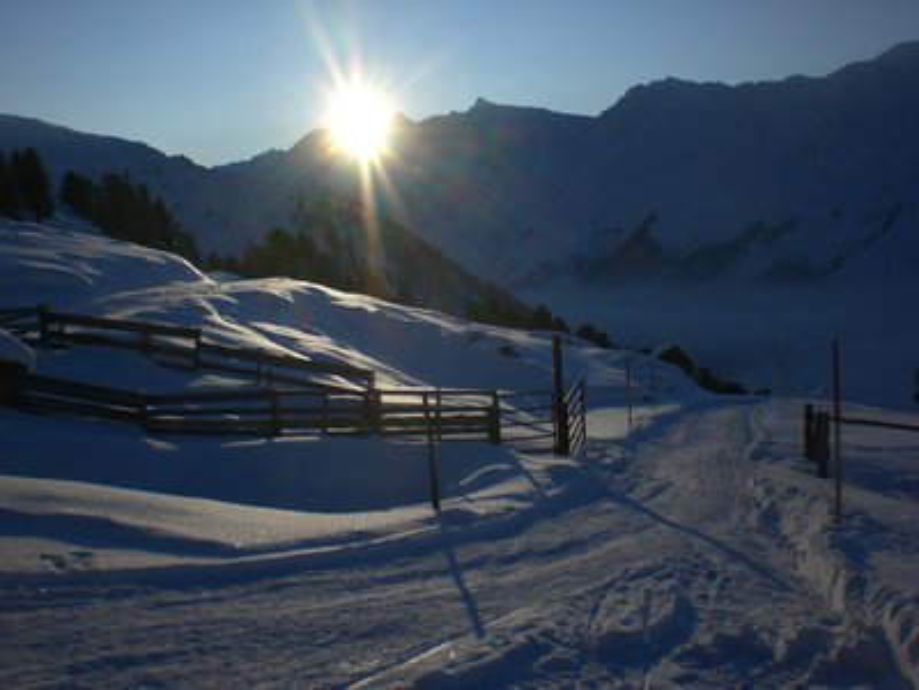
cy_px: 345
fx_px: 1009
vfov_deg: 37.7
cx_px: 460
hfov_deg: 49.0
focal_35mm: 38
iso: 50
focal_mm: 6.3
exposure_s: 1/1600
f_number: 4.4
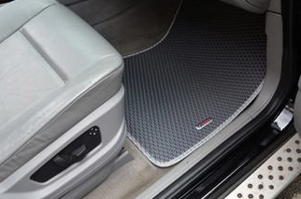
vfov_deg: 28.4
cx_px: 179
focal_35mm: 47
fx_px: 392
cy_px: 73
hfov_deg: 41.8
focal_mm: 24
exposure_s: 1/60
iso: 180
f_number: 5.6
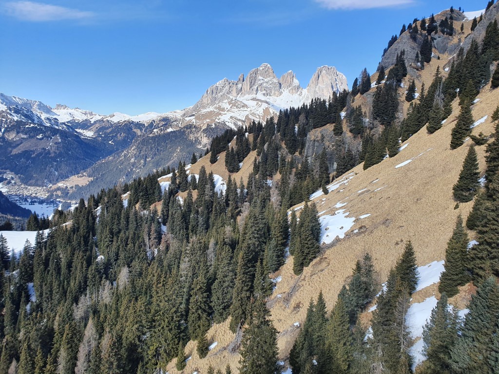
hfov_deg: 67.3
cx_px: 250
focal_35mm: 26
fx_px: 375
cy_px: 187
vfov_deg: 53.1
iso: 50
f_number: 2.4
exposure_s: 1/782
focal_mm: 4.32
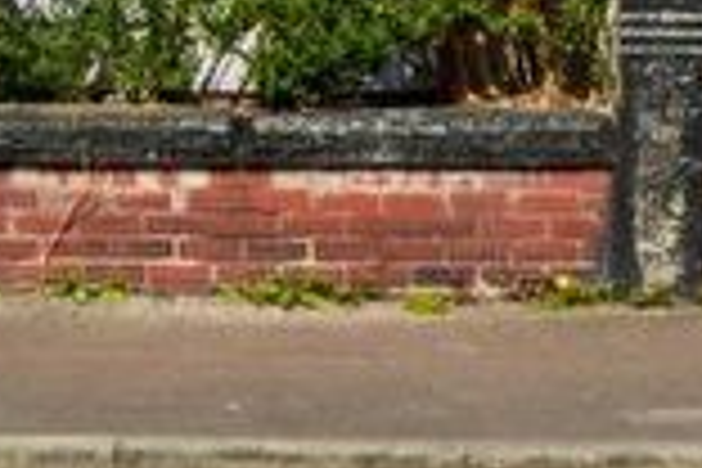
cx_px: 423
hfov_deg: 21.7
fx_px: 1833
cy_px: -520
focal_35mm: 94
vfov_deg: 12.5
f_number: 20
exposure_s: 1/200
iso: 400
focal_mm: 14
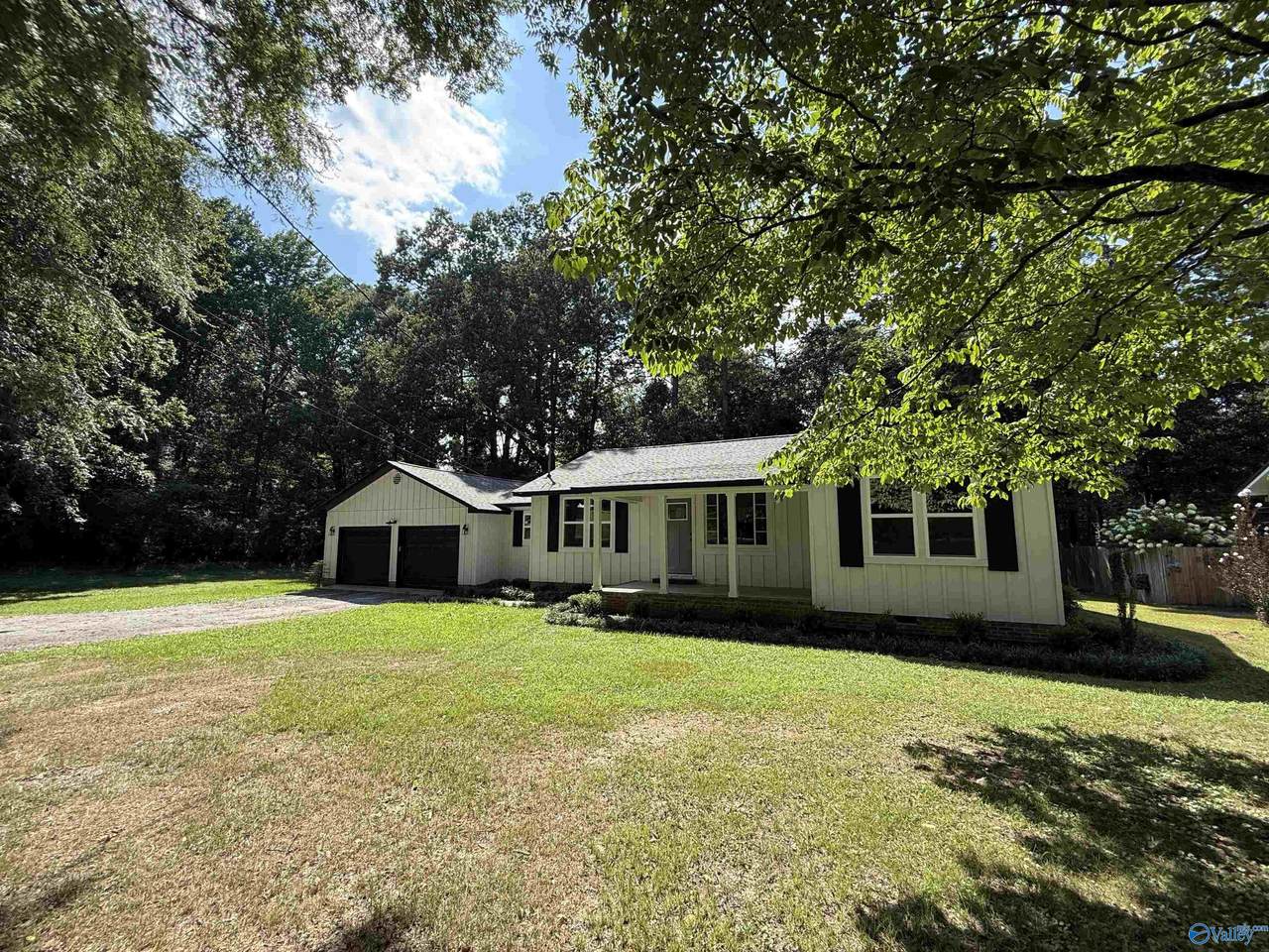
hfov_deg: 102.1
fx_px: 513
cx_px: 634
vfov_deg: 85.7
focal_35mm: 14
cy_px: 476
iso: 50
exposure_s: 1/458
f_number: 2.2
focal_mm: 2.22
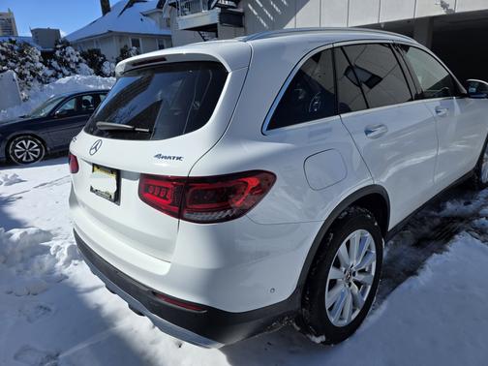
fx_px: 324
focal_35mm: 23
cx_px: 244
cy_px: 183
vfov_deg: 58.9
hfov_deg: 73.9
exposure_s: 1/10000
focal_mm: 6.3
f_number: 1.7
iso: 80
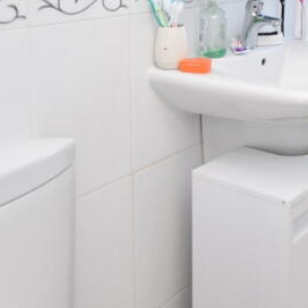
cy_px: -28
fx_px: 483
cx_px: 319
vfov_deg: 31.5
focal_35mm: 48
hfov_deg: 32.1
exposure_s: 1/250
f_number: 4
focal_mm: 10
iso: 800
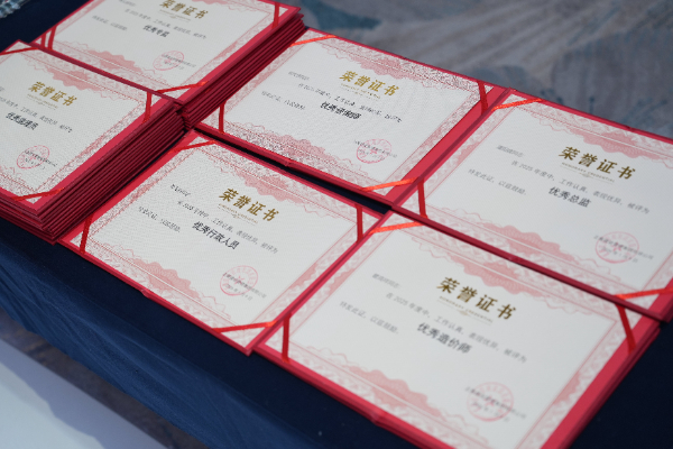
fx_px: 1122
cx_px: 336
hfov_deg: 33.4
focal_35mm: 60
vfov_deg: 22.6
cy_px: 224
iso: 640
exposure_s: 1/100
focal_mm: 60
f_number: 4
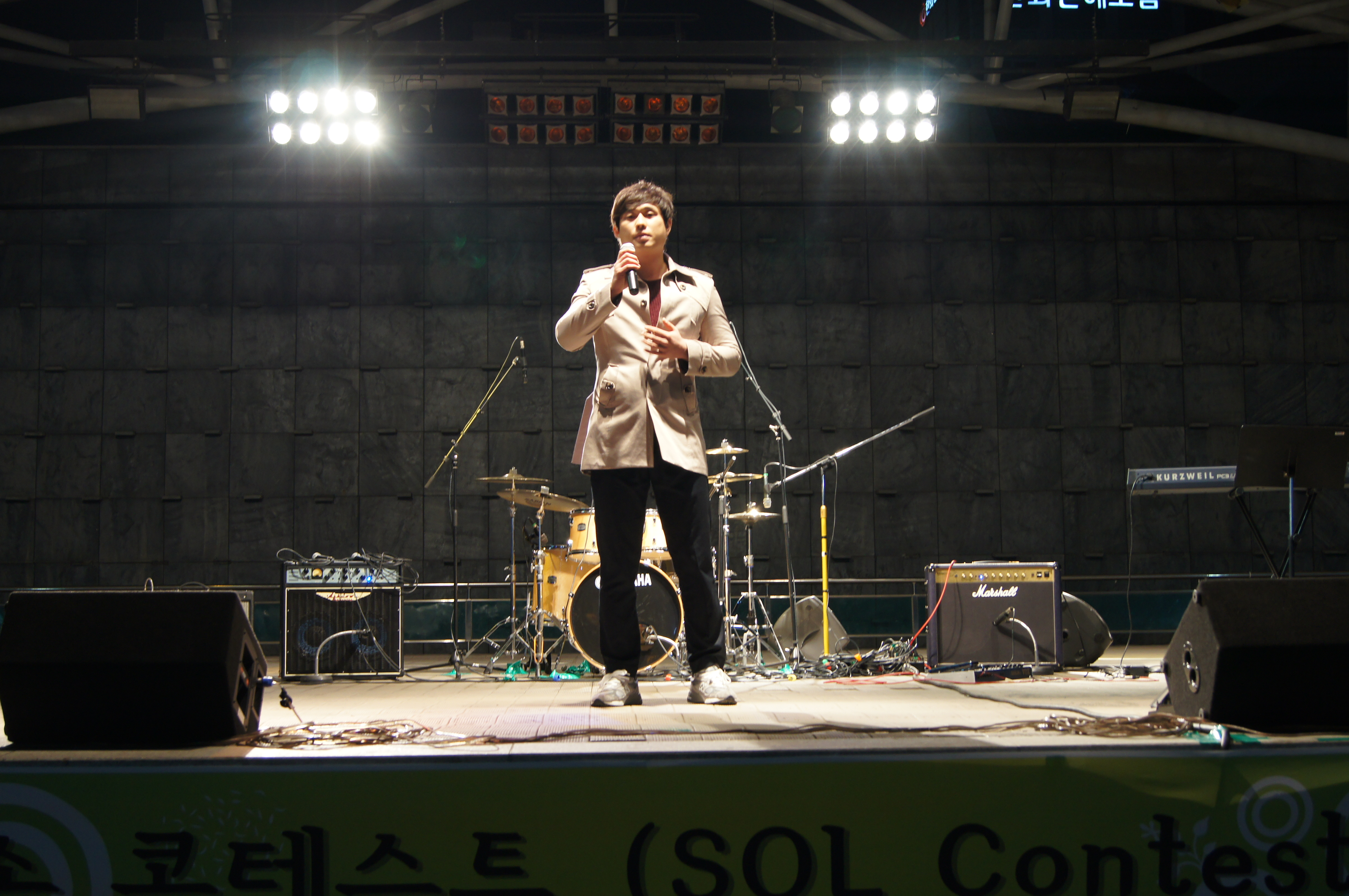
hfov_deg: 46.4
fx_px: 1572
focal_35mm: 42
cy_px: 448
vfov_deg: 31.8
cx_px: 674
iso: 500
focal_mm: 28
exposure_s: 1/50
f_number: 4.5
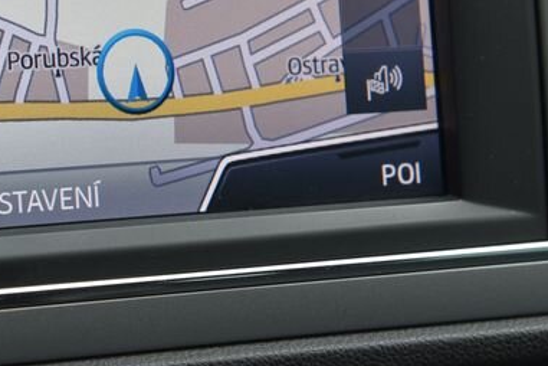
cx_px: -22
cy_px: -62
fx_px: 2374
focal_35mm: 156
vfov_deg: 8.7
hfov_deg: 13.0
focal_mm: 58
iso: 500
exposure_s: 1/125
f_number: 5.6
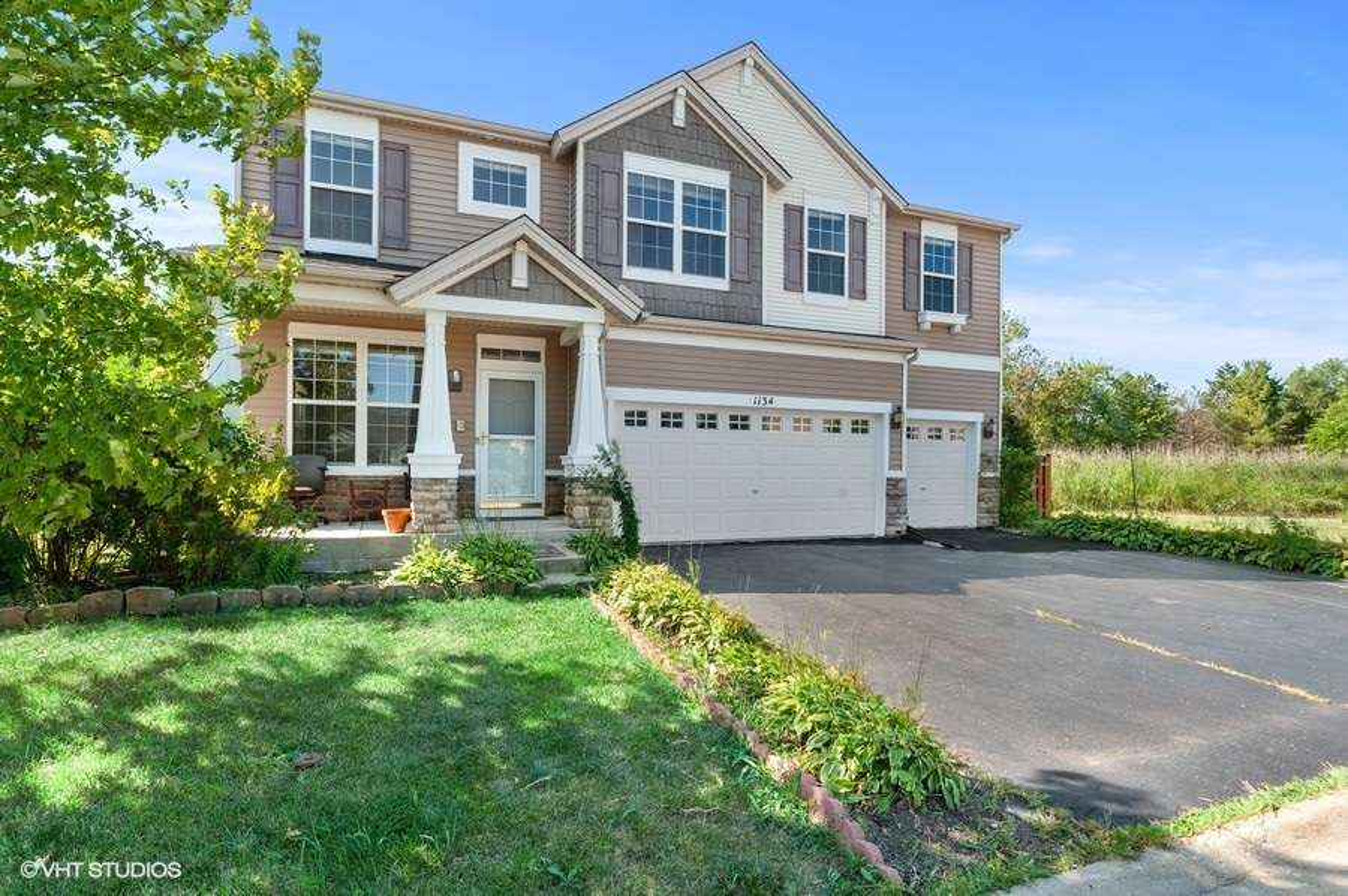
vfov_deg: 70.3
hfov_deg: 93.3
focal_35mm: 17
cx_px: 674
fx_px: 636
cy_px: 448
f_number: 8
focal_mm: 17
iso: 200
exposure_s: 1/125
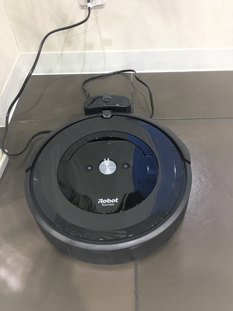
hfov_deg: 48.2
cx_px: 116
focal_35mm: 29
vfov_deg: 61.7
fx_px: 260
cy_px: 156
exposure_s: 1/30
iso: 64
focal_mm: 4.15
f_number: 2.2
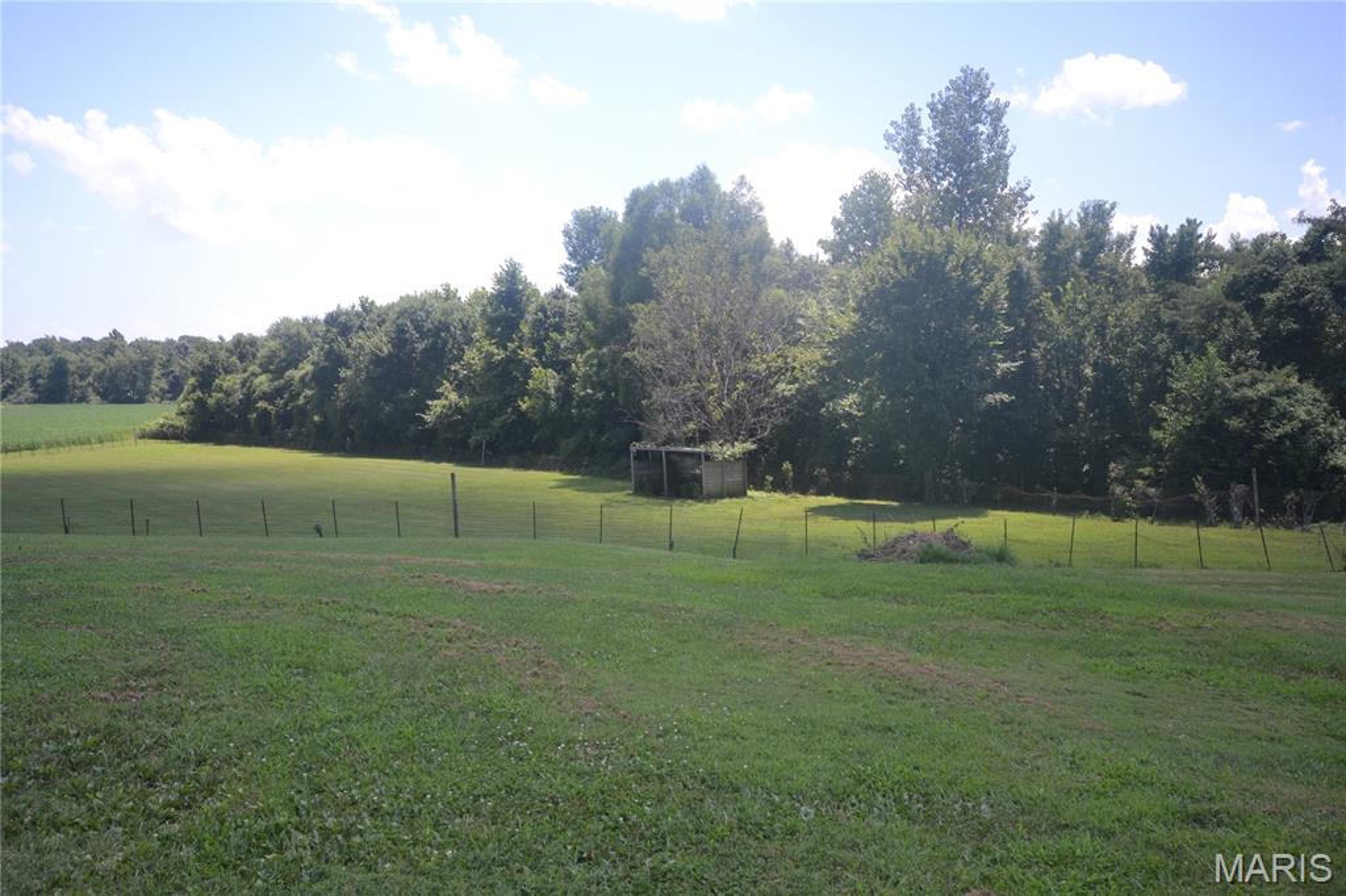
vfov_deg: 43.6
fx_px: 1121
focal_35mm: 30
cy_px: 448
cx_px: 673
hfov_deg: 61.9
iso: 250
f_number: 5.6
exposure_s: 1/125
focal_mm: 20
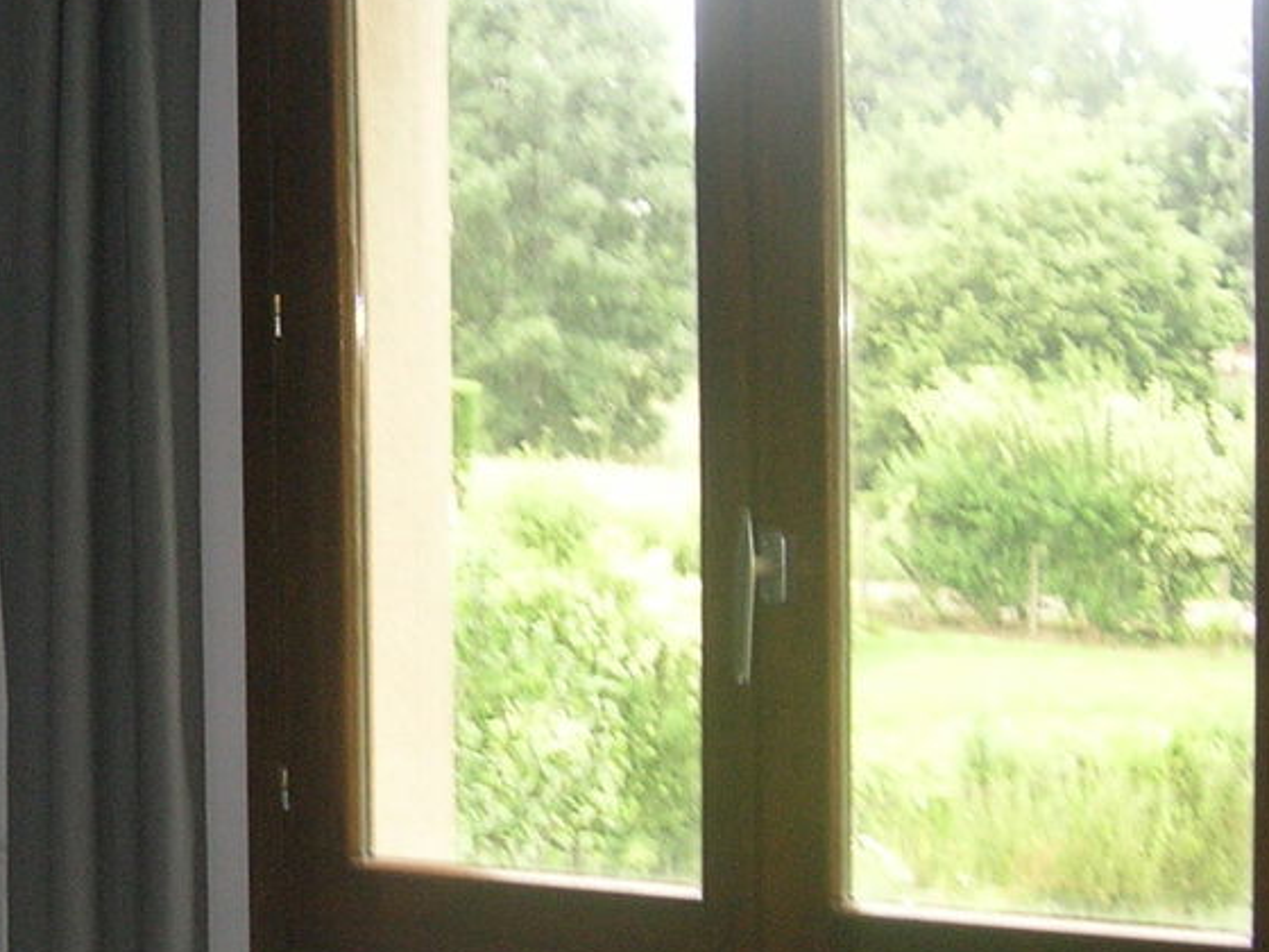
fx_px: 3556
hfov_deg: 19.8
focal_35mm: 97
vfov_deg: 15.2
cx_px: 122
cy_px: 654
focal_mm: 5.7
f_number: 2.9
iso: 74
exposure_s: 1/29.1
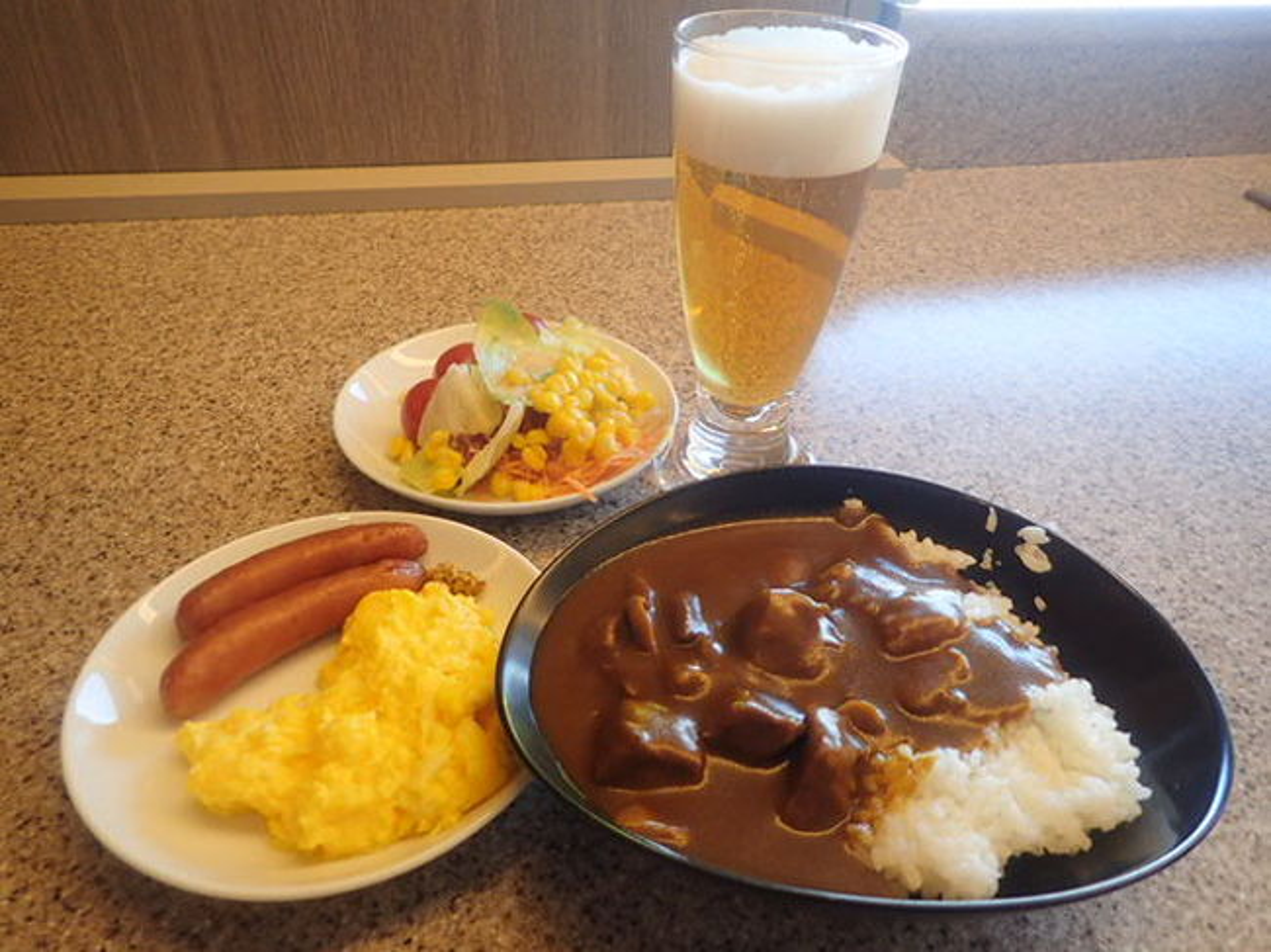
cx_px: 636
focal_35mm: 25
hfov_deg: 69.4
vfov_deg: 54.8
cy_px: 476
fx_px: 918
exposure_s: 1/60
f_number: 2
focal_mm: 4.5
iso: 160
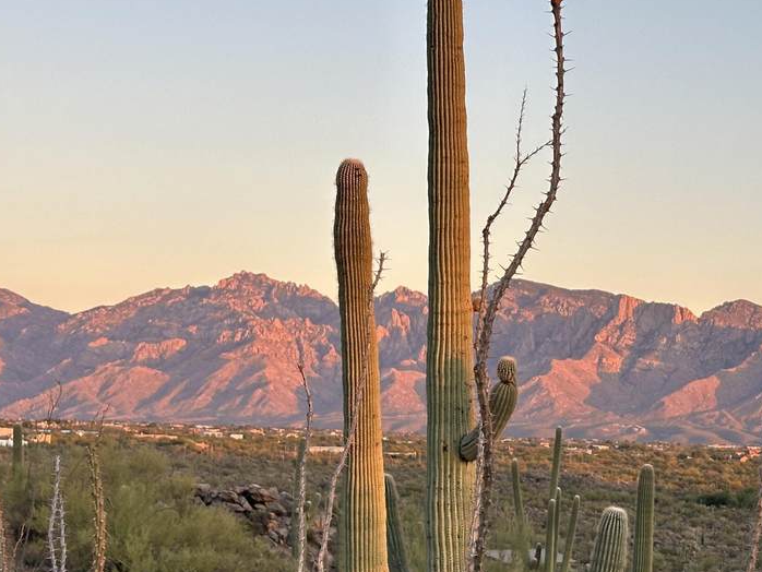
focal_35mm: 88
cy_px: 429
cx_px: 444
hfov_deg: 22.2
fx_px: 1938
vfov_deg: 16.7
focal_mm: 6.86
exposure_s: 1/371
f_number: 1.78
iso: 64
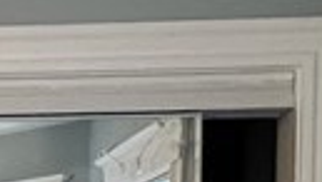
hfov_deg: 15.8
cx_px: -285
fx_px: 958
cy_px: 379
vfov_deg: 10.0
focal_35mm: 112
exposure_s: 1/60
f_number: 1.8
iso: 500
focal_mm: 1.57
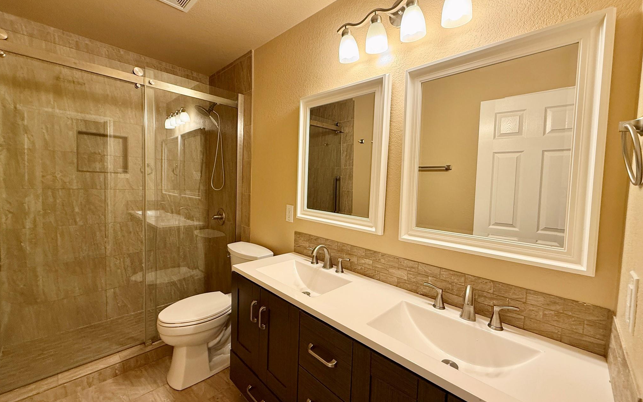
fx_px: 263
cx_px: 322
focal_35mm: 15
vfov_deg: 74.8
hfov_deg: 101.5
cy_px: 196
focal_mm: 2.22
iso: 160
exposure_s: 1/120
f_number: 2.2
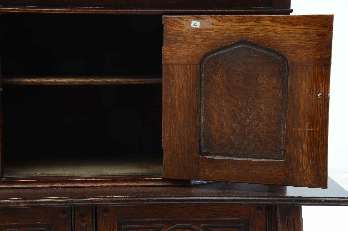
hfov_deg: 27.0
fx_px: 723
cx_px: 174
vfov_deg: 18.1
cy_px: 116
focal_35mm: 75
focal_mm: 50
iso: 400
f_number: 16
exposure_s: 1/80
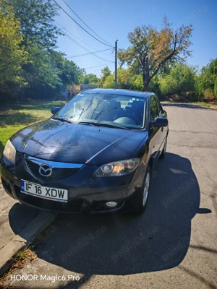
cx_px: 108
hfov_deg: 51.4
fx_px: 226
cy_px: 144
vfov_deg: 65.3
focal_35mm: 27
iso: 50
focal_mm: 6.83
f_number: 2
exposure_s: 1/1500
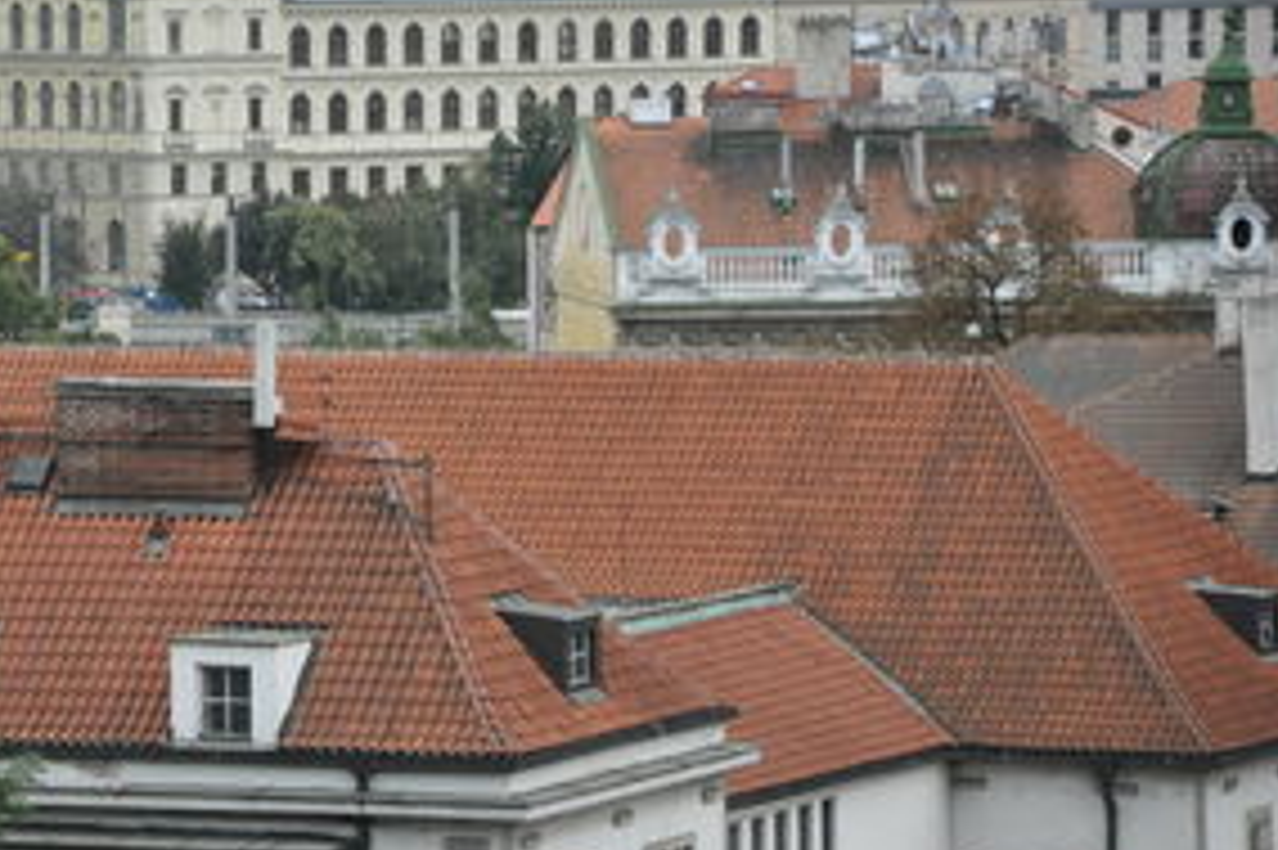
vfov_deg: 5.5
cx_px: 281
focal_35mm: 250
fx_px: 8862
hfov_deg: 8.2
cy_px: 360
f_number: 5.6
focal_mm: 105
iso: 1600
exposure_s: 1/160
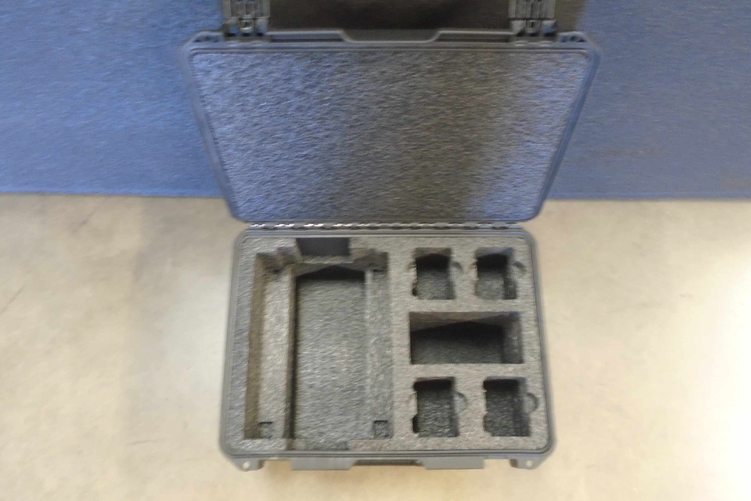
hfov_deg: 65.5
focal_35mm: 28
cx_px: 375
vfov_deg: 46.4
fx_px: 584
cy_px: 249
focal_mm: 4.6
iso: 400
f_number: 3.2
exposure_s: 1/4
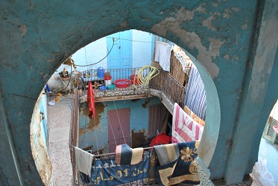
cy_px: 93
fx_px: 209
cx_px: 139
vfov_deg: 48.1
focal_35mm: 27
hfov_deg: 67.3
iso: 800
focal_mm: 18
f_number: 5.6
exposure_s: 1/125
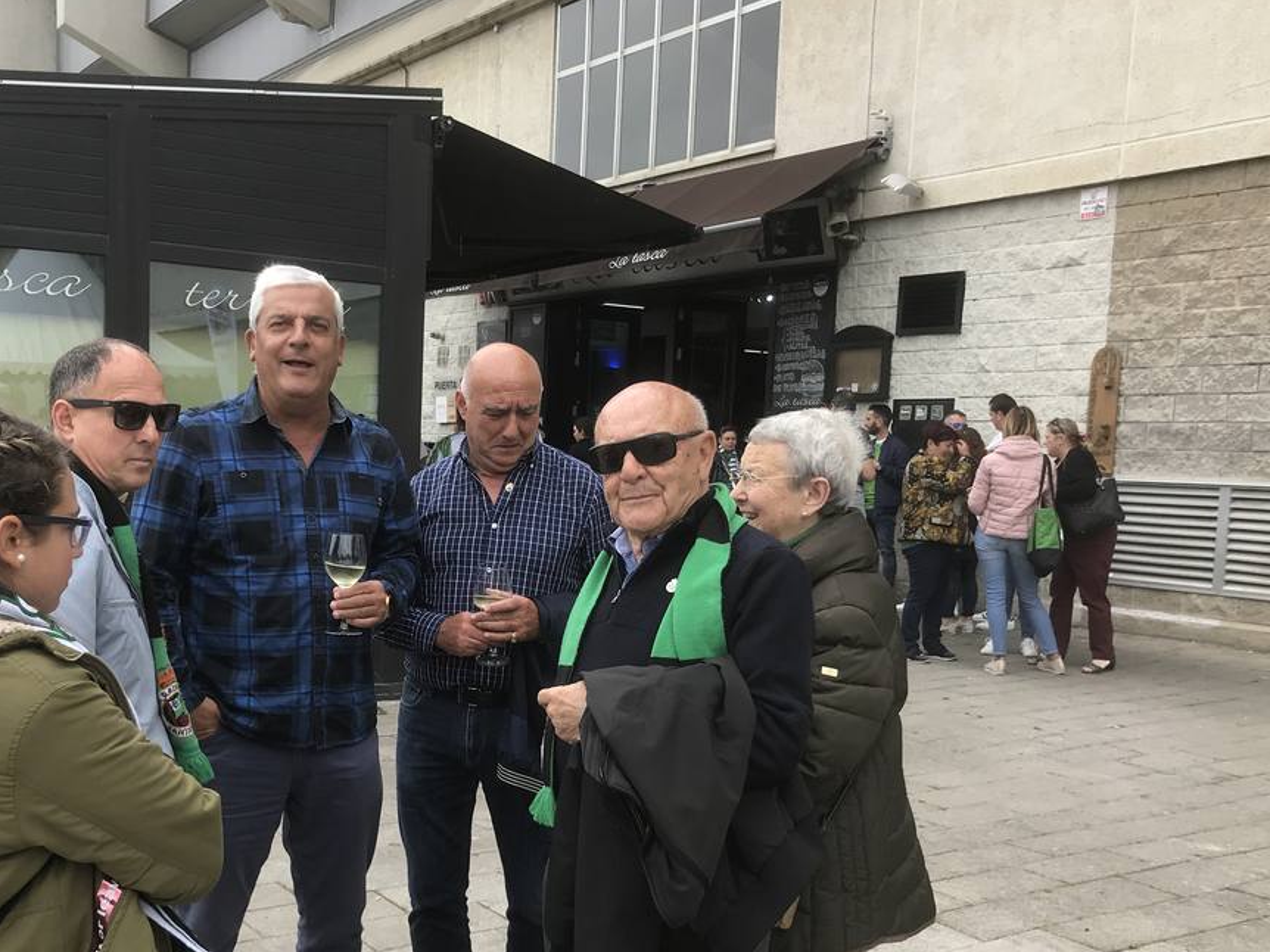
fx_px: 1430
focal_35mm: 39
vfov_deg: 36.5
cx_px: 457
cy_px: 625
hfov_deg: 47.3
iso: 20
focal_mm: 3.99
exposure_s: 1/805
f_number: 1.8
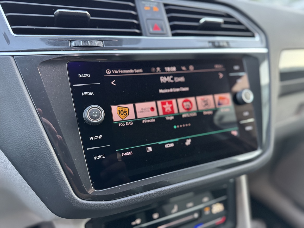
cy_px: 114
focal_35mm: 24
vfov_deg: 56.8
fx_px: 211
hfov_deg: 71.6
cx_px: 152
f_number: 1.78
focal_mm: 6.76
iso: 640
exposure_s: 1/51
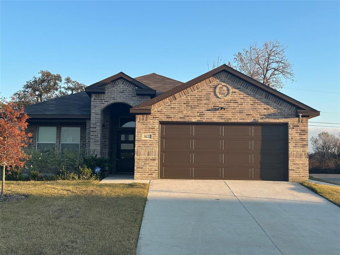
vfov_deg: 30.3
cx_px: 170
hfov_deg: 39.7
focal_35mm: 48
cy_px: 128
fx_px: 471
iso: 64
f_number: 1.78
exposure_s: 1/1019
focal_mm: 6.86
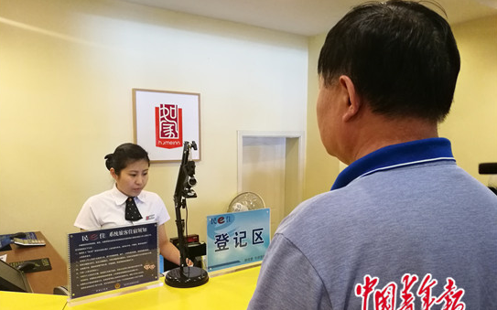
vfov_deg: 43.0
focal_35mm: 29
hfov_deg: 64.7
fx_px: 393
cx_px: 246
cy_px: 180
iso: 500
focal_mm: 4.5
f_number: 2.2
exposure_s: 1/25
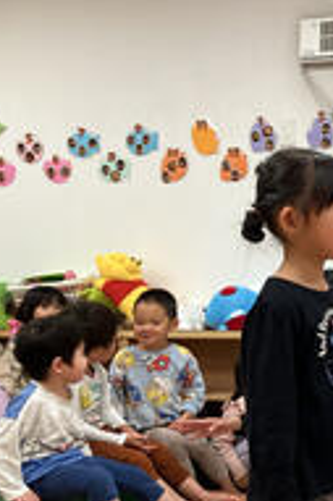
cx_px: 482
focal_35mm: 61
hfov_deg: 19.6
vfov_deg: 32.8
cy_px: 307
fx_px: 848
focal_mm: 3.99
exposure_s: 1/121
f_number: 1.8
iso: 80
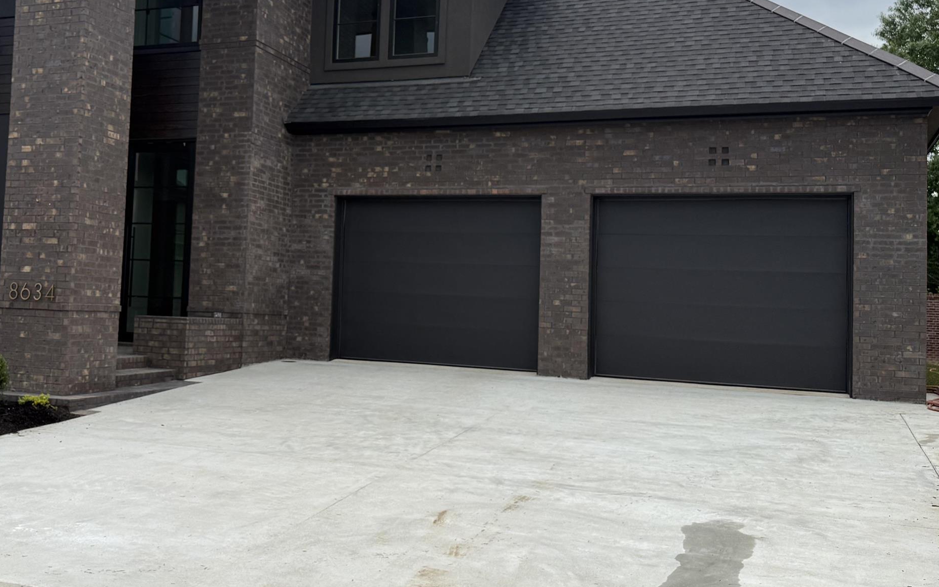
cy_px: 221
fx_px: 1075
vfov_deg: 30.4
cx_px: 288
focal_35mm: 42
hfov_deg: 46.2
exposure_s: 1/4167
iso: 80
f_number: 1.78
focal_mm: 6.76
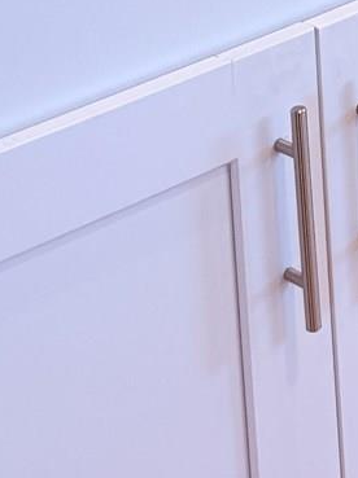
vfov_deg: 11.6
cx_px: 636
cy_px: -526
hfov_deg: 9.4
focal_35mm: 150
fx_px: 2072
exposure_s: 1/120
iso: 100
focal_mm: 6.76
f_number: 1.78
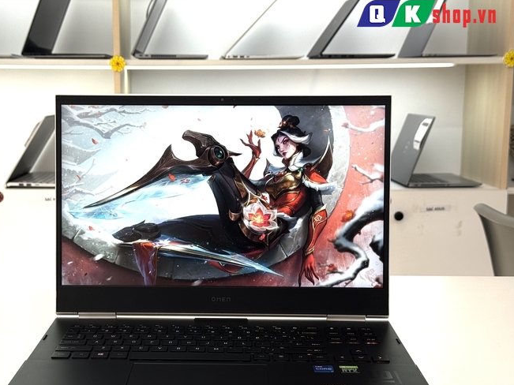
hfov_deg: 32.6
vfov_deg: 24.8
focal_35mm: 59
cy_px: 222
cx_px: 206
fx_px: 876
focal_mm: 6.76
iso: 50
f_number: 1.78
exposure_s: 1/163
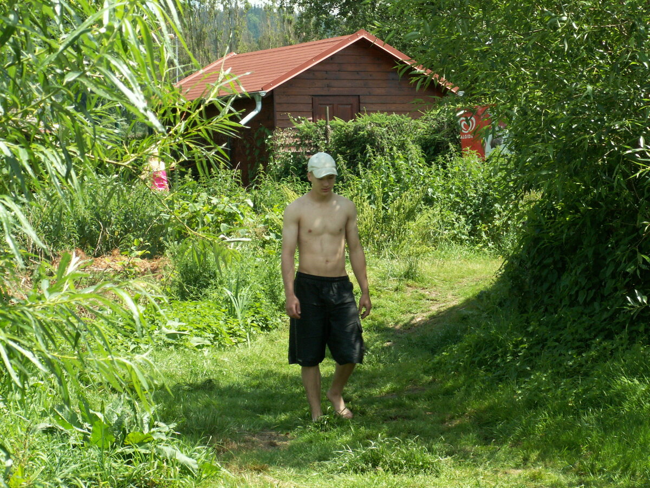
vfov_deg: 13.0
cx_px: 325
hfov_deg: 17.3
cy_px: 244
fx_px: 2141
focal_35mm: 114
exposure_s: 1/100
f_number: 6.3
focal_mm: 18.59
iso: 50
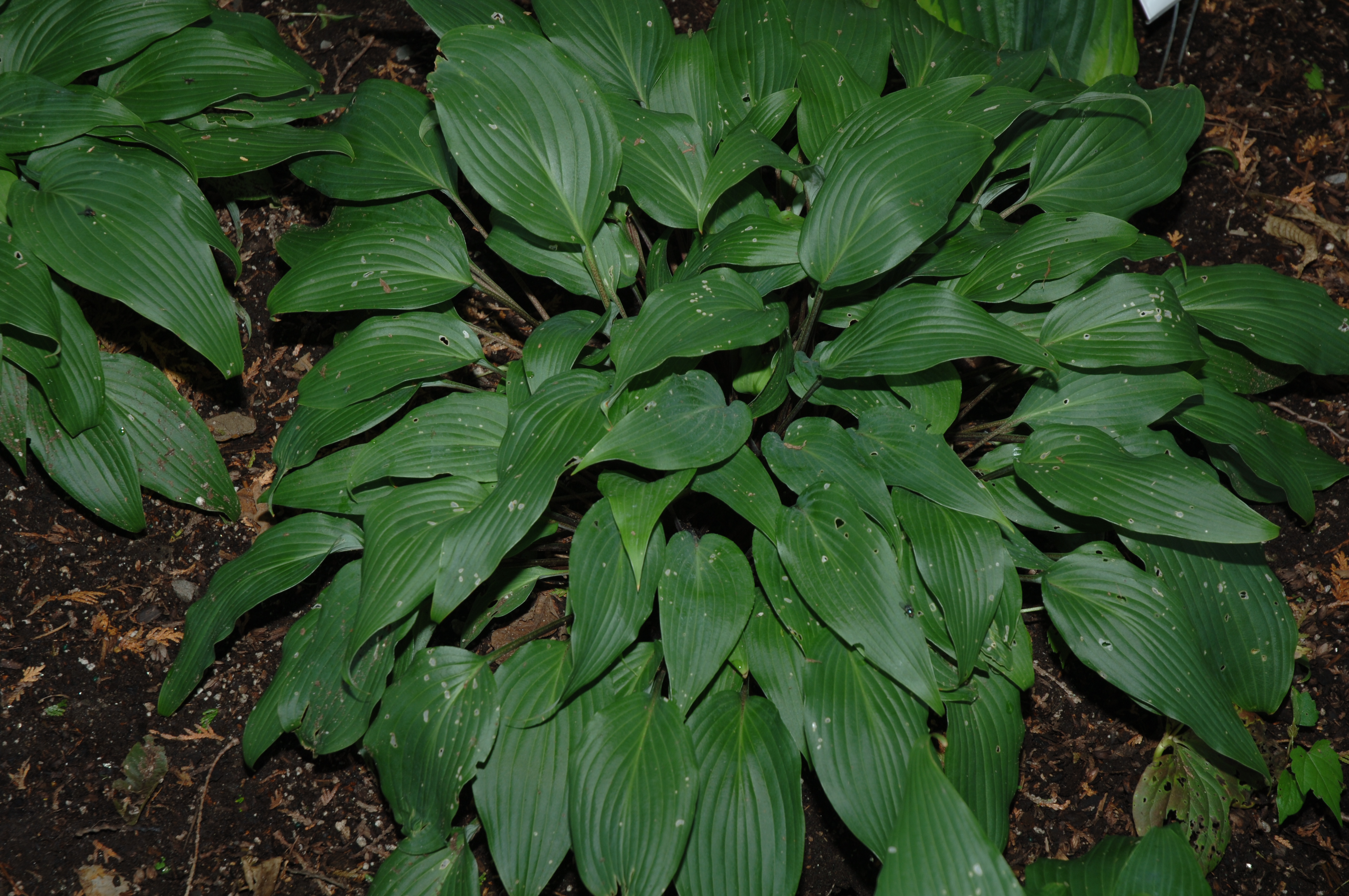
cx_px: 674
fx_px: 2919
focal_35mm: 78
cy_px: 448
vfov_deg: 17.4
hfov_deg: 26.0
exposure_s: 1/60
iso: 125
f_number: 8
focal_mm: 52
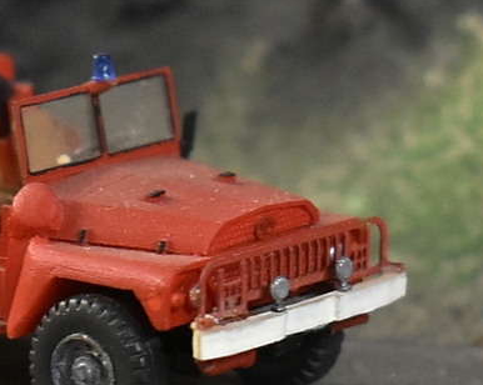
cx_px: 3
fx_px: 1971
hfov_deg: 13.8
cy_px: 181
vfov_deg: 11.2
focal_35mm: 138
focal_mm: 42
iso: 2000
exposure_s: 1/125
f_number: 5
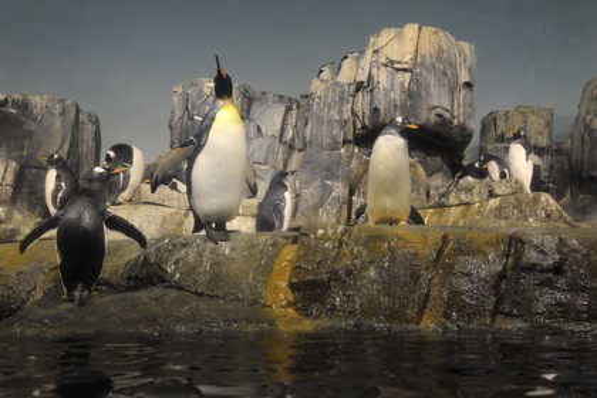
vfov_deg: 35.1
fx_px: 630
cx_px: 298
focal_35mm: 38
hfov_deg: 50.7
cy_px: 199
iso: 800
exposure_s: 1/80
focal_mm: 38
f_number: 5.6
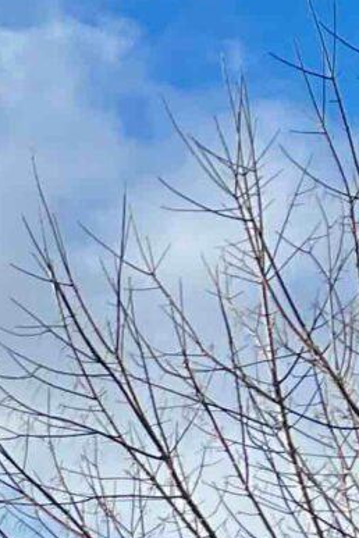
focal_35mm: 179
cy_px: 990
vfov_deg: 10.7
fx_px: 2677
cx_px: -1165
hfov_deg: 6.1
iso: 50
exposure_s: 1/5076
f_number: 1.5
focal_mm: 5.7
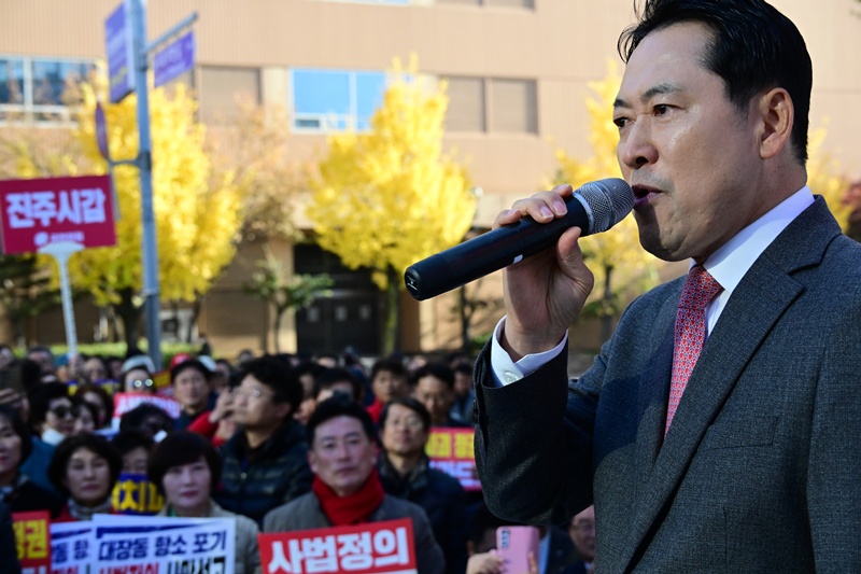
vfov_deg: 21.9
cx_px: 430
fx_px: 1482
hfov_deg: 32.4
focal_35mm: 62
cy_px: 287
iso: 2000
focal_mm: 62
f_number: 8
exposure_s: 1/1000
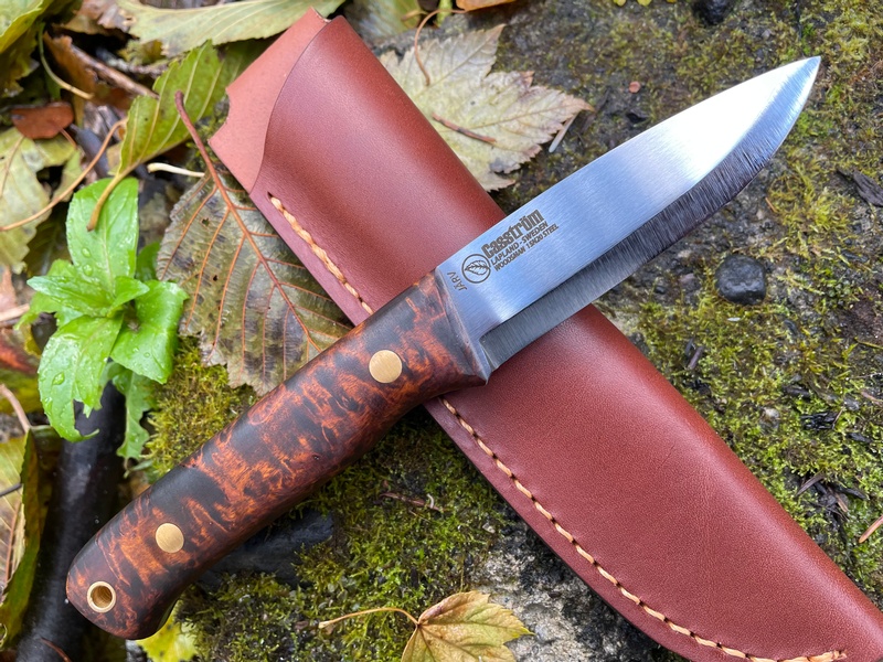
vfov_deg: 53.1
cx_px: 442
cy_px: 331
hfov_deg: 67.3
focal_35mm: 26
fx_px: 663
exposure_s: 1/121
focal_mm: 4.2
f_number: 1.6
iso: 80
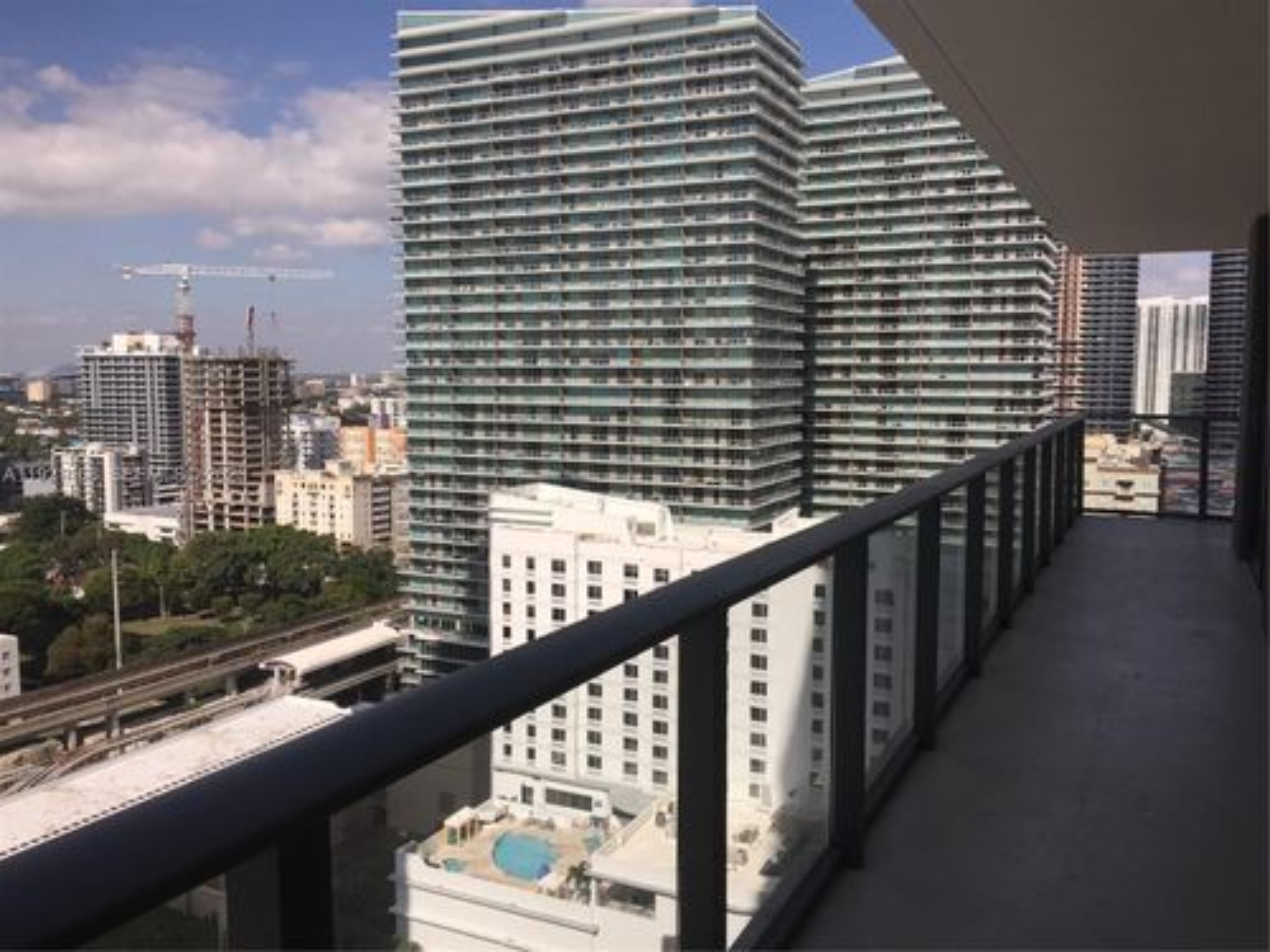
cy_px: 476
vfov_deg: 48.2
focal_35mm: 29
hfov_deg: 61.7
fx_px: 1064
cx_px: 635
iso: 32
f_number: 2.2
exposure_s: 1/4405
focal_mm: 4.15
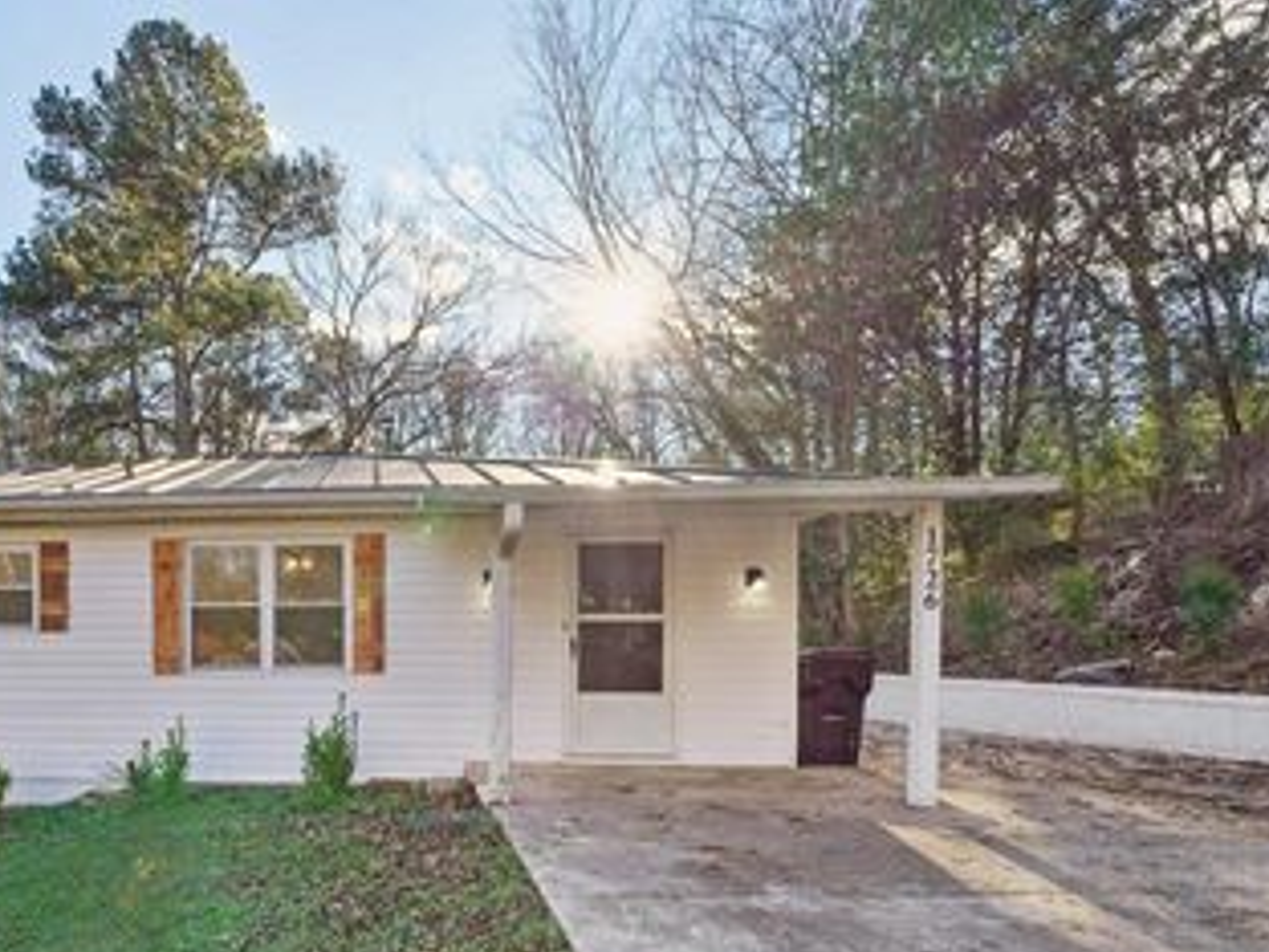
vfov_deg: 63.4
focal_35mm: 20
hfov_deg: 75.5
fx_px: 733
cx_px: 309
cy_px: 673
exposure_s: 1/200
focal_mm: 13
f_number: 8
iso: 400
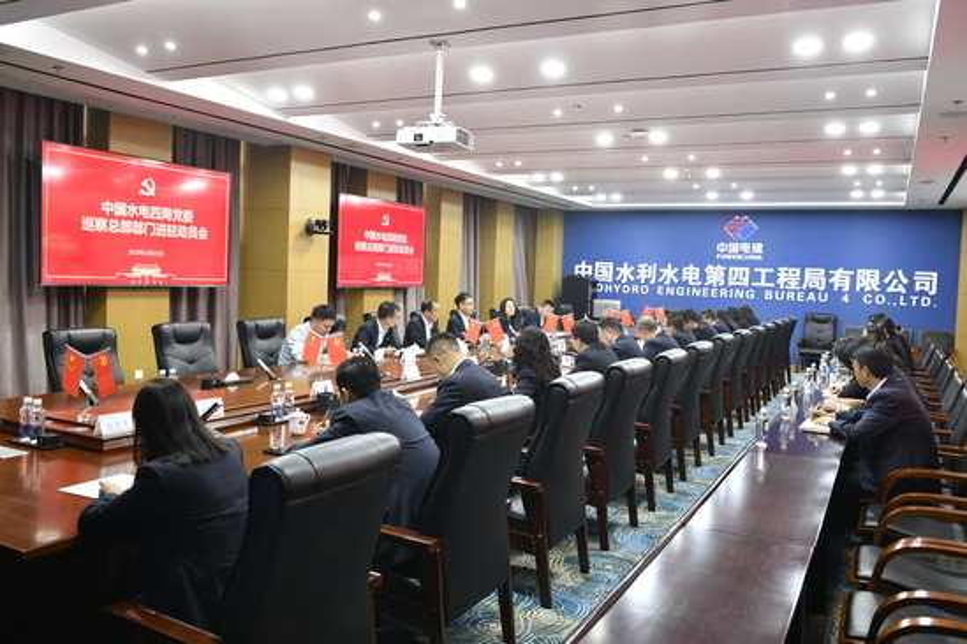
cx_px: 484
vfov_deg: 45.0
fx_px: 779
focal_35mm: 29
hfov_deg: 63.7
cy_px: 322
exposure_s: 1/30
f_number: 5.6
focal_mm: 29
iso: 1400
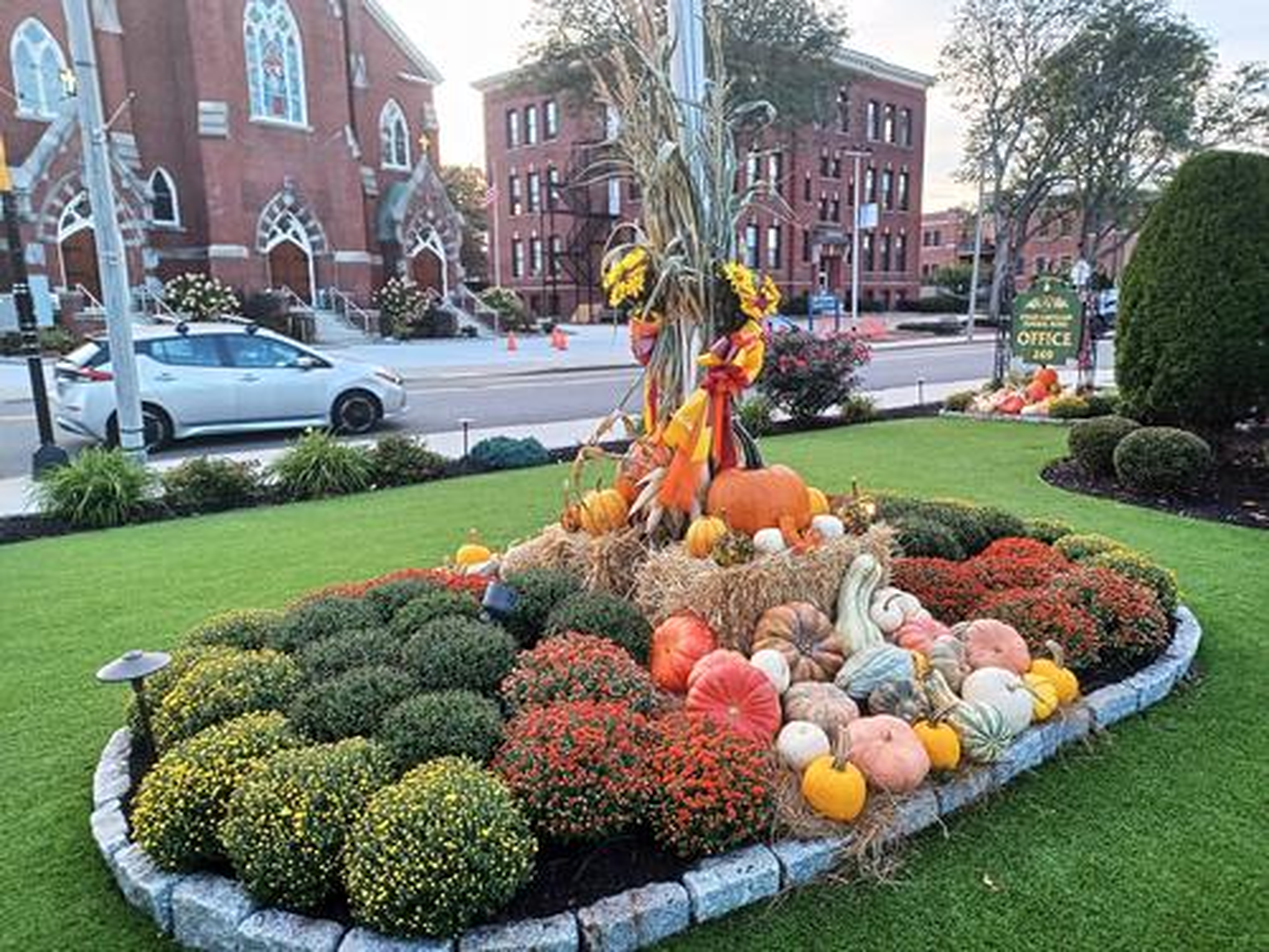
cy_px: 476
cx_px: 634
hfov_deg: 69.4
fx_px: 916
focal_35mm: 25
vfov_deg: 54.9
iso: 64
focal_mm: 4.6
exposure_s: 1/60
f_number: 1.8
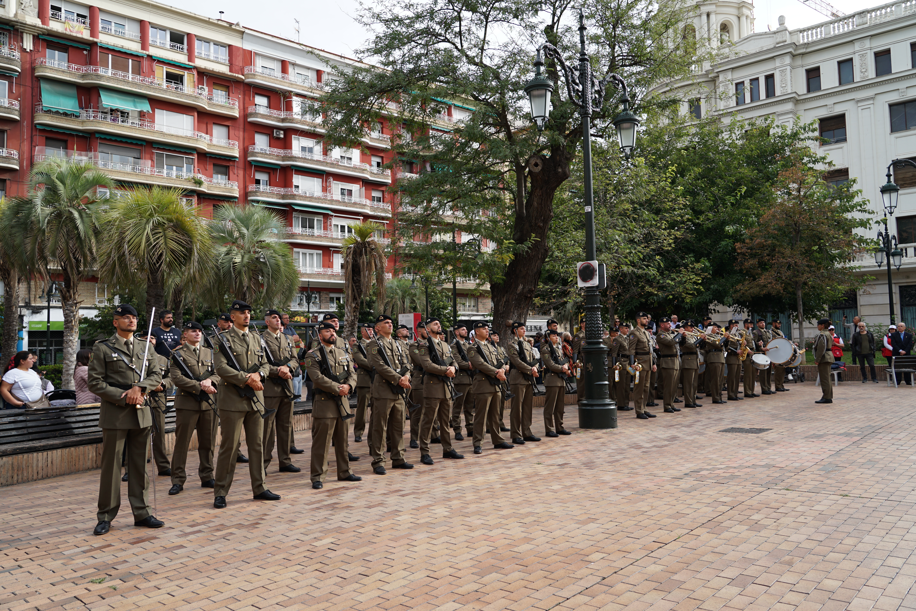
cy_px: 306
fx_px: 662
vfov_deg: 49.6
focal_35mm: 26
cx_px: 458
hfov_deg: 69.4
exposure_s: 1/250
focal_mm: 26
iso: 100
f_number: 5
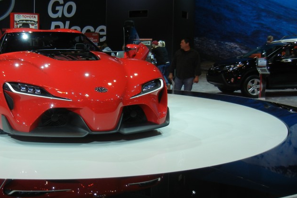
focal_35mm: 51
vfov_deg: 26.5
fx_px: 421
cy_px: 83
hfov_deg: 37.7
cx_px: 66
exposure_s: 1/161
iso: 160
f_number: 3.5
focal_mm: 5.4
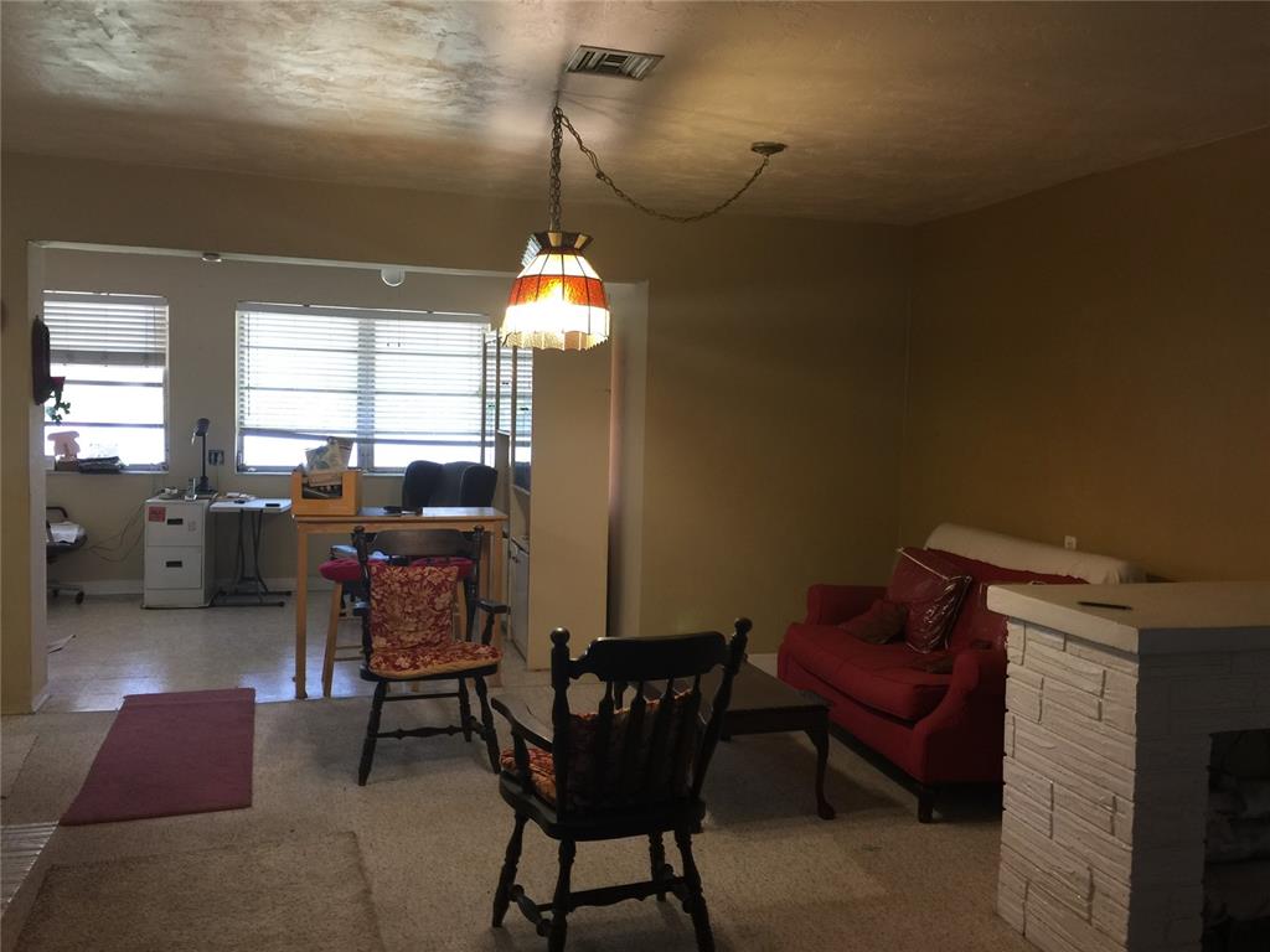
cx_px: 635
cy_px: 476
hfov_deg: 61.7
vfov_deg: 48.2
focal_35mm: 29
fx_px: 1064
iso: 40
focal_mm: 4.15
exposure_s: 1/15
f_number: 2.2
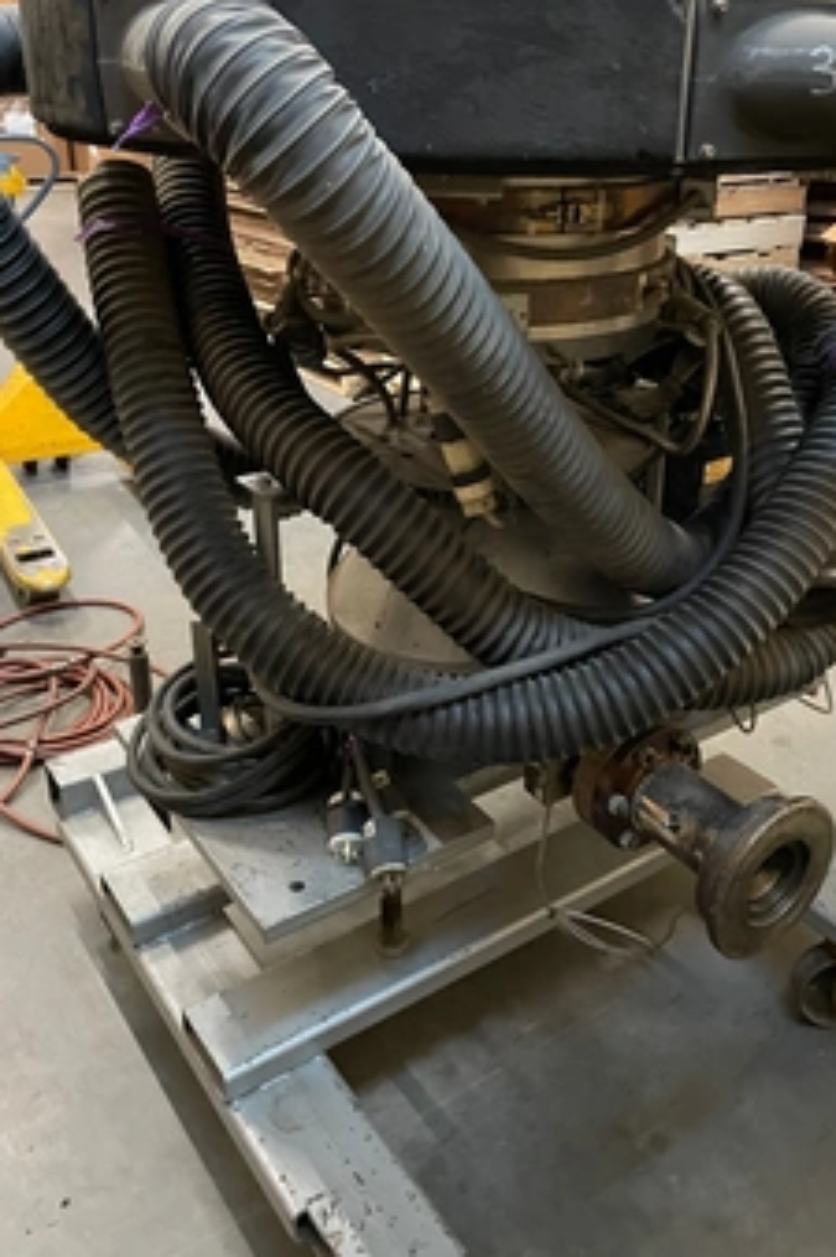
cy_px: 517
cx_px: 498
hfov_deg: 40.9
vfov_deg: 58.4
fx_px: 1116
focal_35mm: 32
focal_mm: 4.2
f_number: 1.6
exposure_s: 1/30
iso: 800
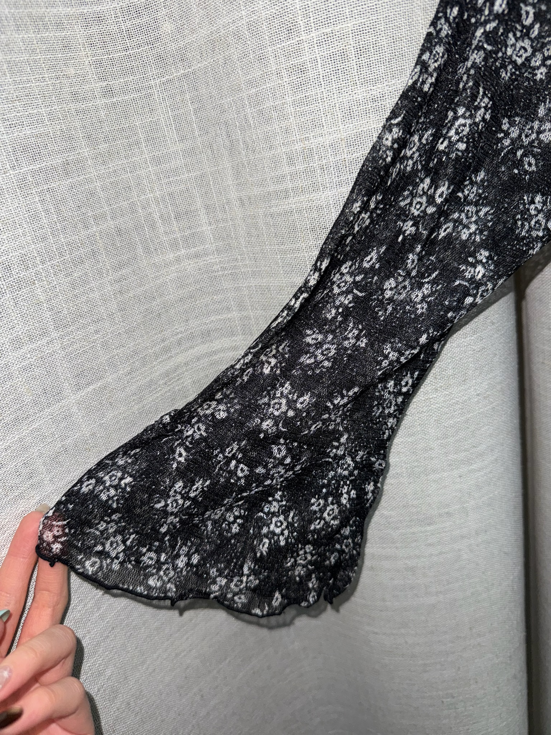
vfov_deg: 71.6
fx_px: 509
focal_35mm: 24
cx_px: 276
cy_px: 368
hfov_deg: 56.8
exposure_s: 1/76
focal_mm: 6.76
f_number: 1.78
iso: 64
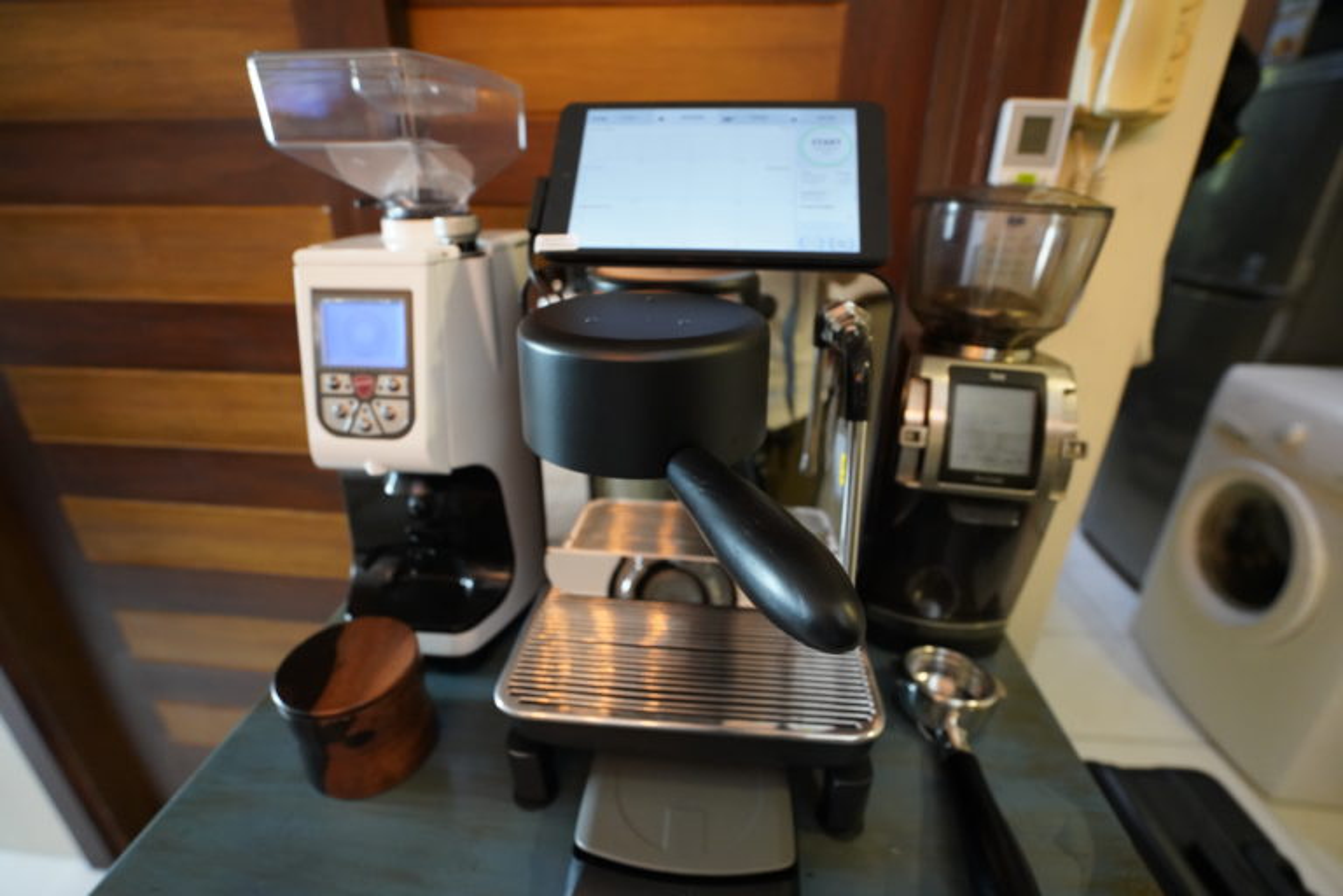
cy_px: 448
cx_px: 672
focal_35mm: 16
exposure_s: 1/160
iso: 6400
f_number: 4
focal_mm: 16
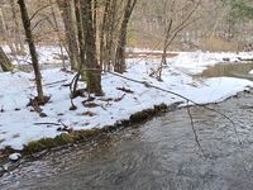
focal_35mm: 28
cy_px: 112
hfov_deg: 57.4
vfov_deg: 49.5
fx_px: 205
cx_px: 212
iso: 50
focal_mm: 2.2
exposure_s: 1/262
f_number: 2.2
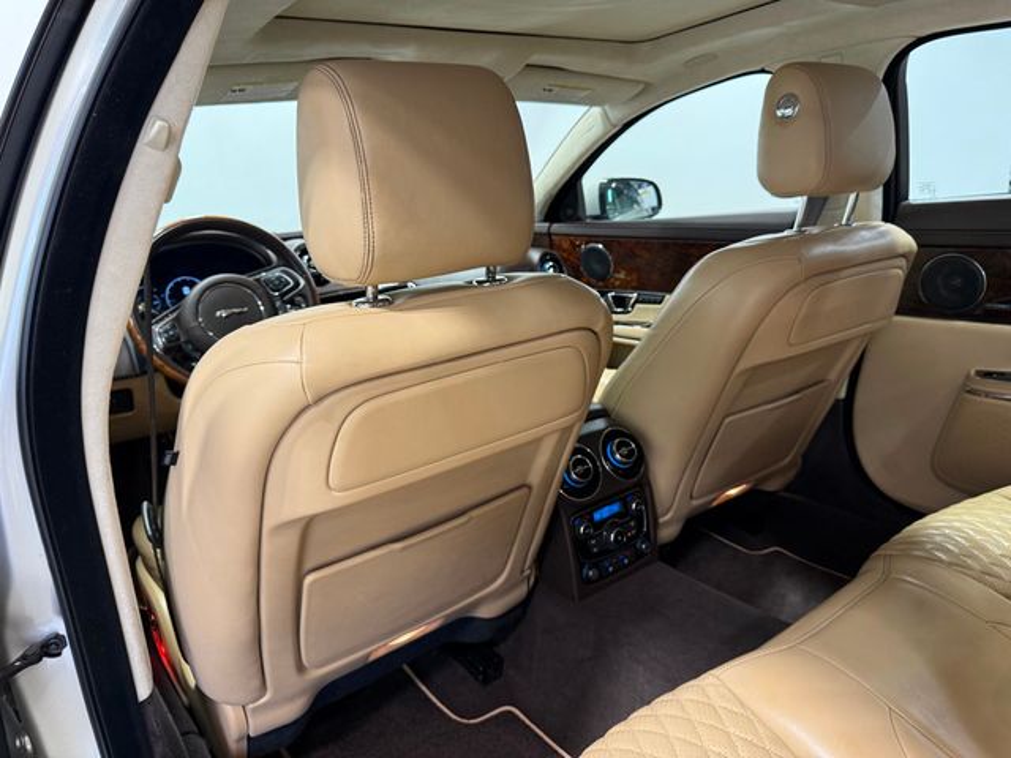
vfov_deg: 56.8
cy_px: 379
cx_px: 506
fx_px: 701
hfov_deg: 71.6
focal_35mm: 24
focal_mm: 6.76
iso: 160
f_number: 1.78
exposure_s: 1/120
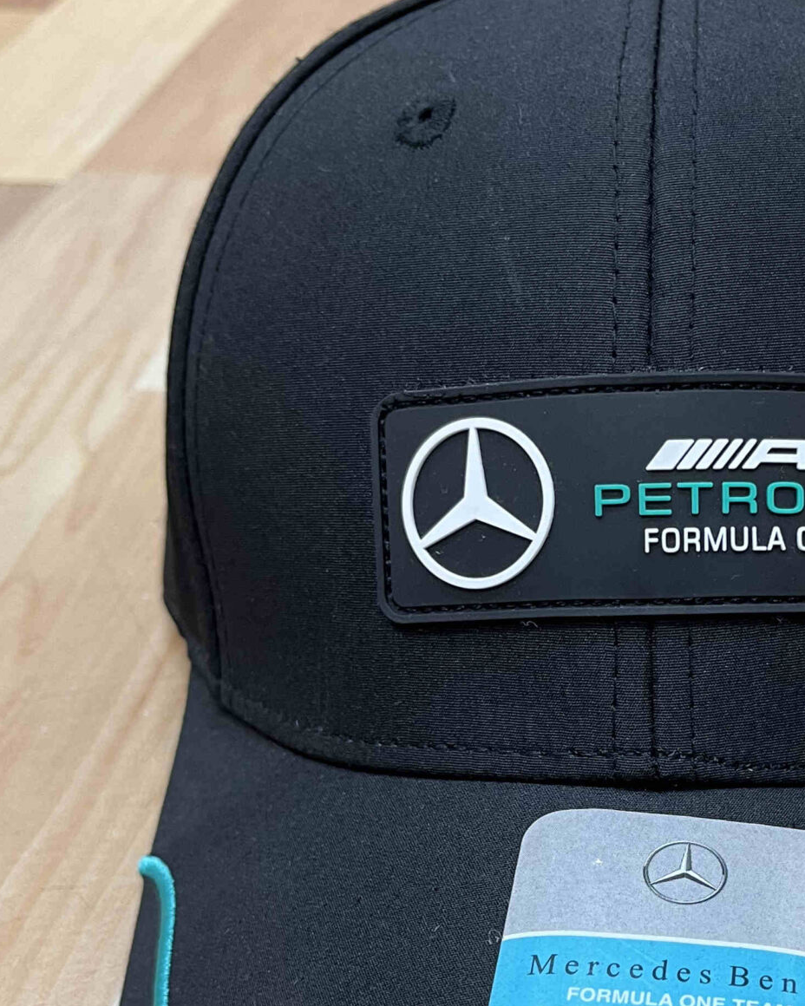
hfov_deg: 26.5
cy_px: 796
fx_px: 1668
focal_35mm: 56
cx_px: 669
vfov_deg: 32.7
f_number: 1.6
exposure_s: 1/50
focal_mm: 5.1
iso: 80
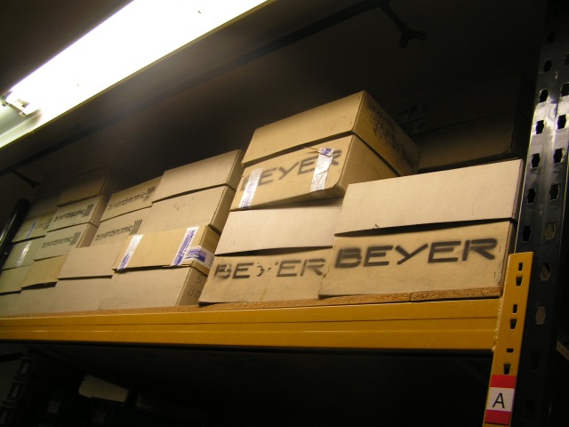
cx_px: 284
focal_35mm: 38
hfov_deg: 49.0
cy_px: 214
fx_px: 625
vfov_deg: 37.7
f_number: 2.8
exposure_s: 1/40
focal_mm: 6.3
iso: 50
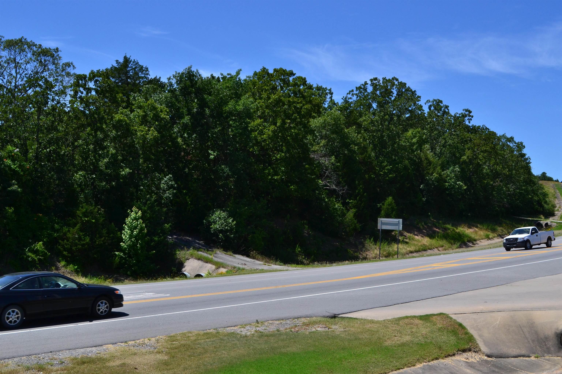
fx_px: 679
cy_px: 187
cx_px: 281
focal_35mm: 44
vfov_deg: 30.8
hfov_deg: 45.0
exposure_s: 1/400
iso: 400
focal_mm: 29
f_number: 11
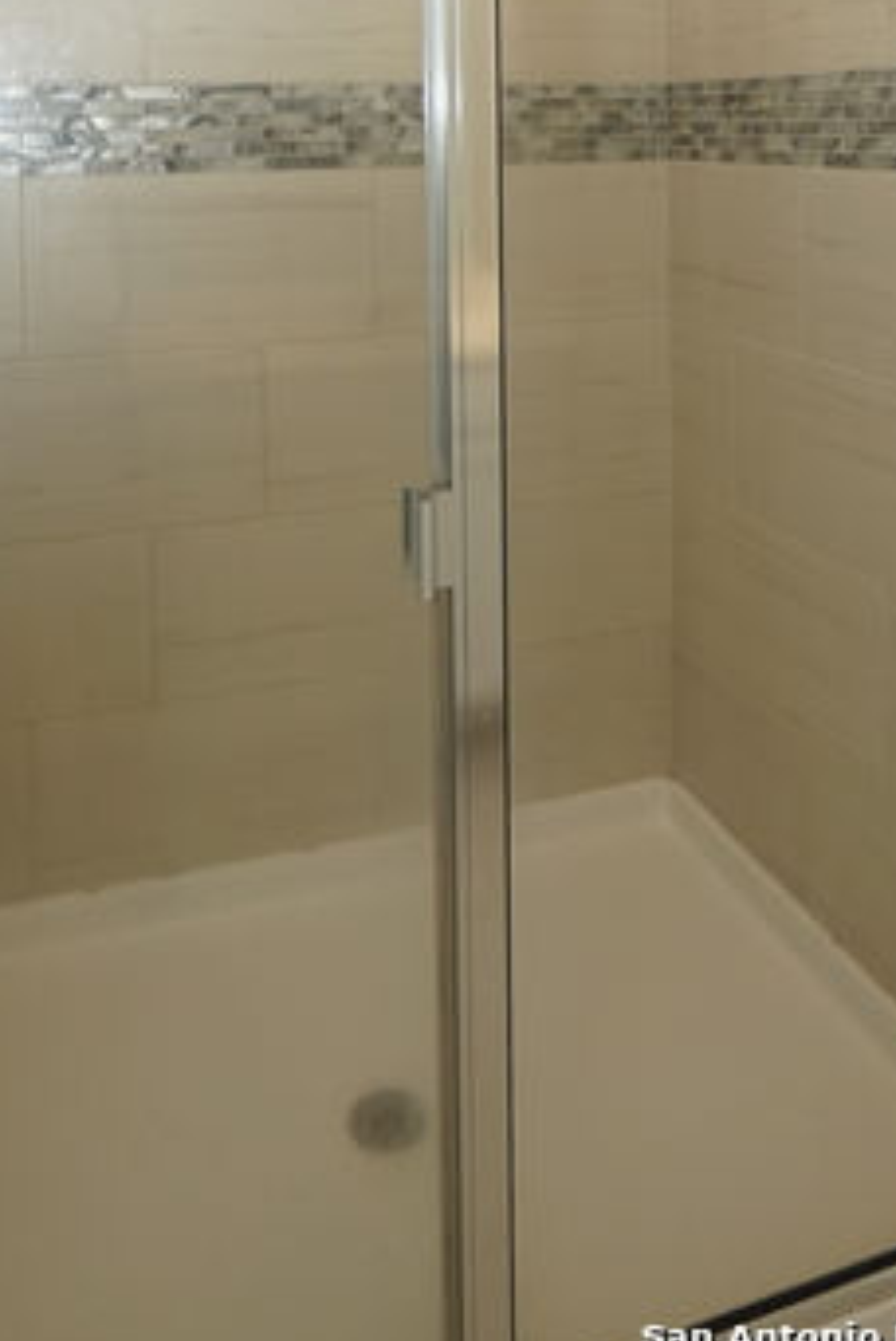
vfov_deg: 53.1
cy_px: 102
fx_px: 1118
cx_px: 442
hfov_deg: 43.7
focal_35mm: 30
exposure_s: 1/160
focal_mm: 11
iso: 400
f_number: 4
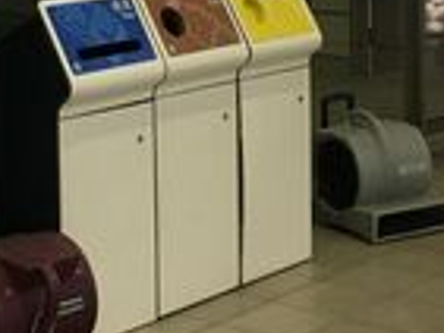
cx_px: 151
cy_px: -64
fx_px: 1425
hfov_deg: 17.7
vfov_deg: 13.0
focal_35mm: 111
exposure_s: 1/33
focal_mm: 4.15
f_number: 2.2
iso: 64
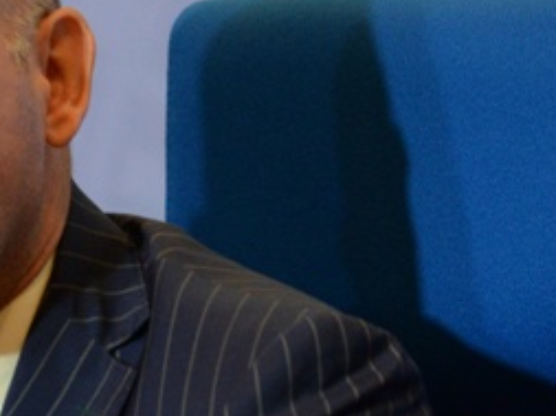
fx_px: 10008
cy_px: 350
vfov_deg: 2.4
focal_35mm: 624
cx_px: -90
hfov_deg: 3.2
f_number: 4.5
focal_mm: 160
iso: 3200
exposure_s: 1/200
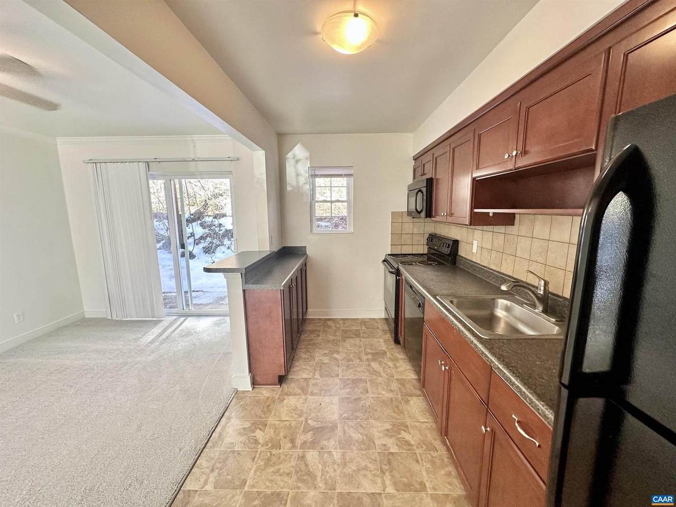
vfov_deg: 85.7
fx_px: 273
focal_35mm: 14
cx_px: 338
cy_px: 254
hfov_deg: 102.1
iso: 160
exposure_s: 1/120
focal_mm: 2.22
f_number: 2.2
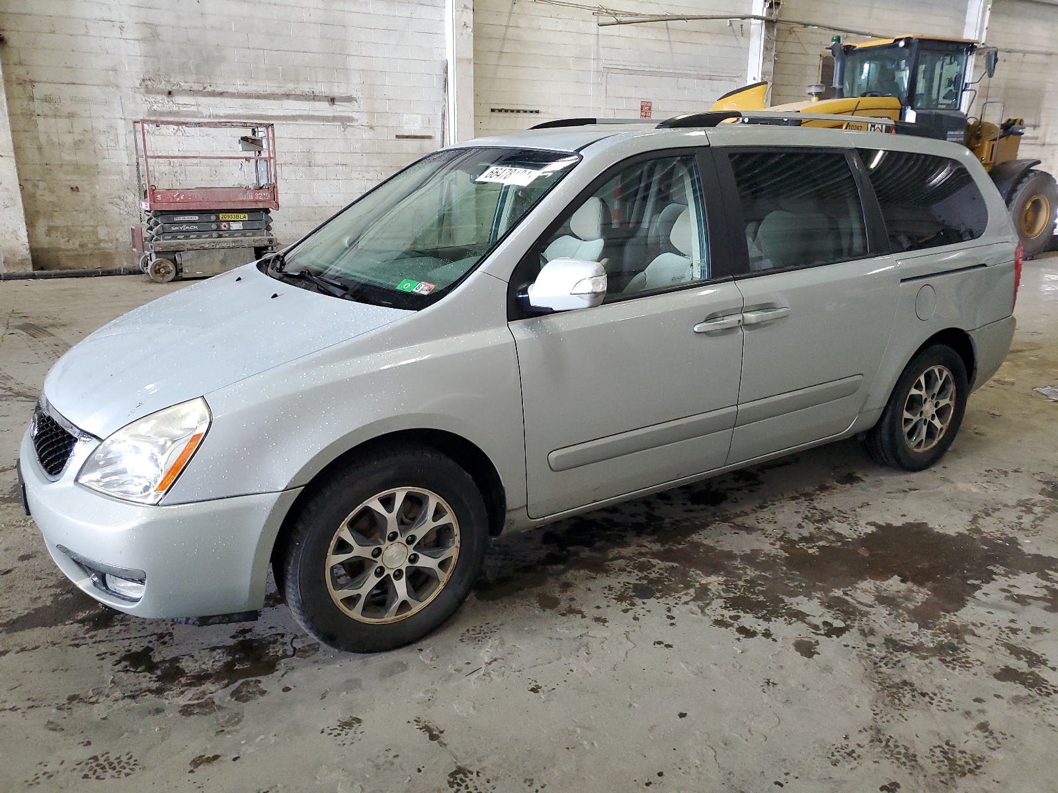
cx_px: 529
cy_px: 396
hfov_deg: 67.3
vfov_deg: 53.1
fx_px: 795
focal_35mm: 26
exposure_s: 1/60.2
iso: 285
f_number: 1.5
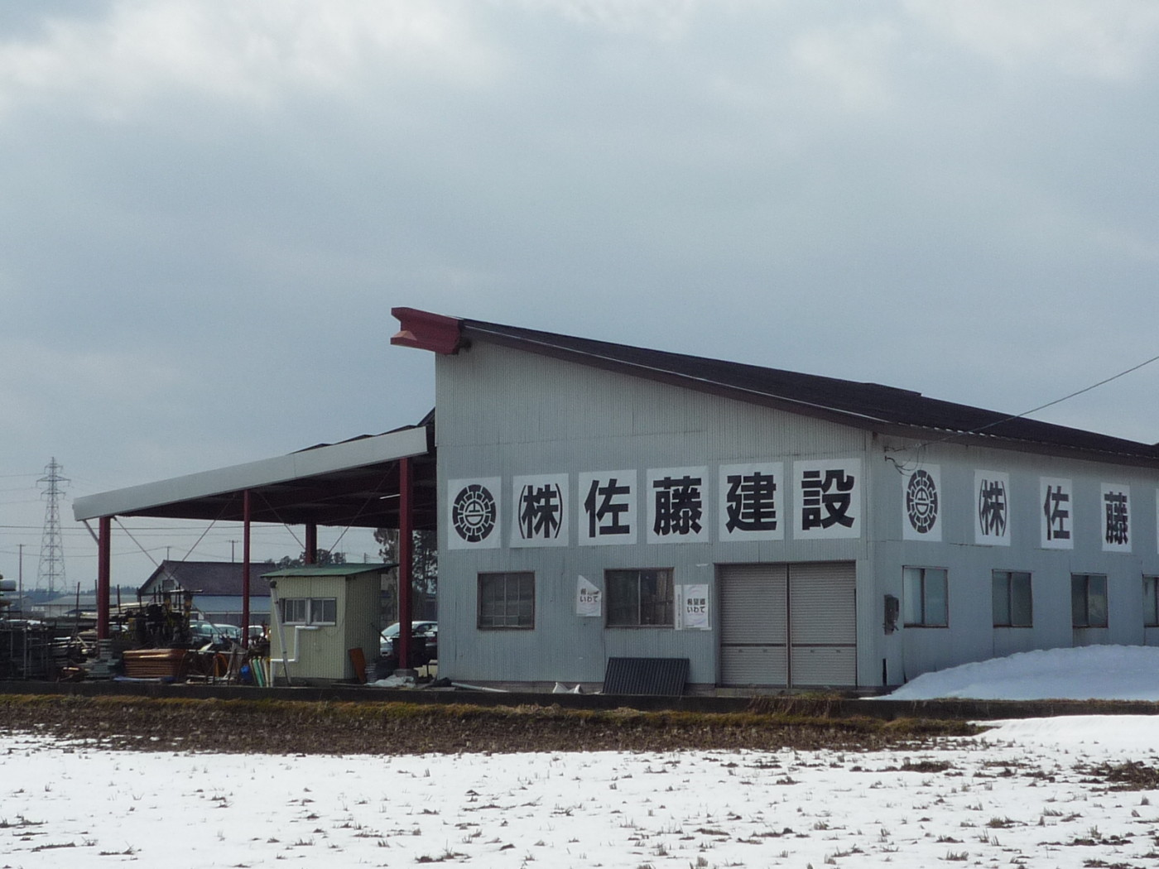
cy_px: 434
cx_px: 580
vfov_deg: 19.9
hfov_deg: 26.3
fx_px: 2478
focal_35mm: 74
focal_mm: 7.3
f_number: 5.6
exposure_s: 1/800
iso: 100
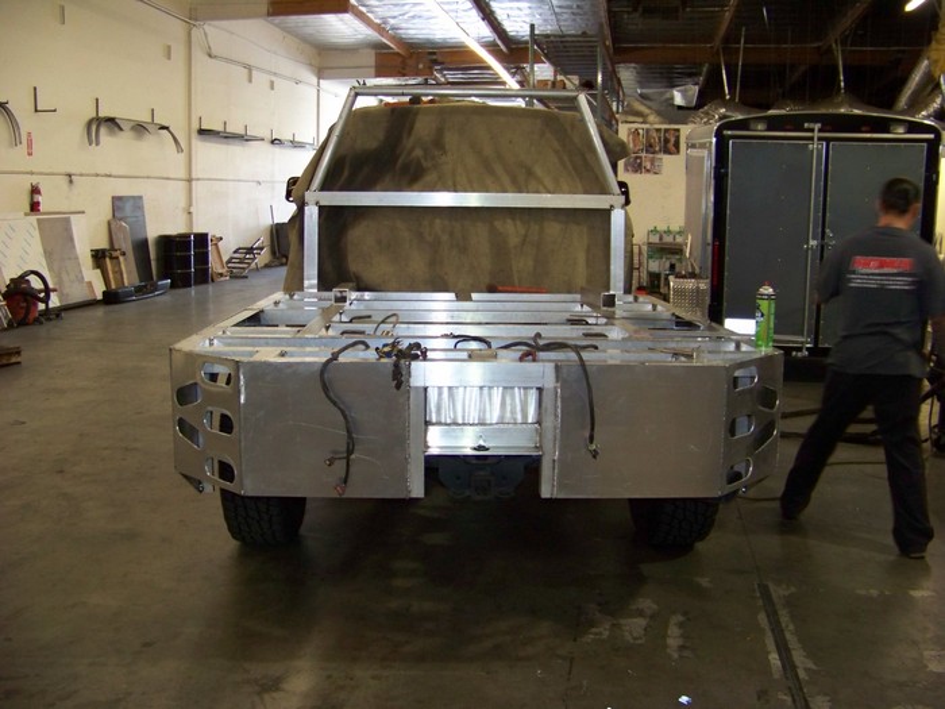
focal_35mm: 36
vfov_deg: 39.7
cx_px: 472
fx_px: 983
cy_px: 354
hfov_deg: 51.4
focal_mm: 5.85
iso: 200
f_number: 2.8
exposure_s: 1/30
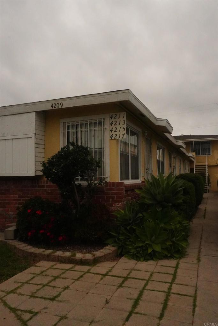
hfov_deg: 43.6
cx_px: 109
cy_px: 163
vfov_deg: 61.9
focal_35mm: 30
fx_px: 272
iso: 6400
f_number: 20
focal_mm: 20
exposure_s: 1/4000
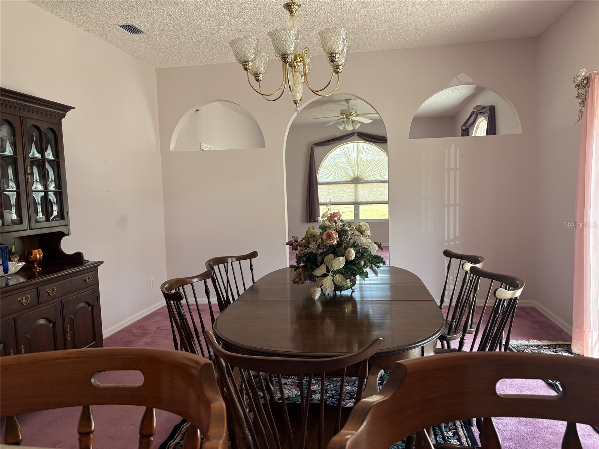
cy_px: 224
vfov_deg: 53.1
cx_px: 300
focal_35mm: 26
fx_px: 450
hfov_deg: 67.3
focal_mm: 5.96
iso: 125
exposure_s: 1/121
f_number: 1.6
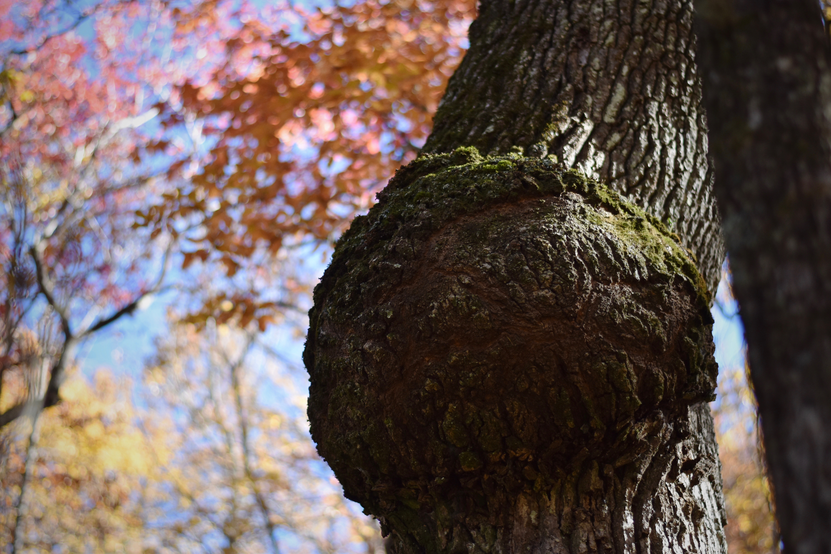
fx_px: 1731
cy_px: 277
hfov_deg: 27.0
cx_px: 416
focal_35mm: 75
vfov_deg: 18.2
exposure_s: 1/2000
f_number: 1.8
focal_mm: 50
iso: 320
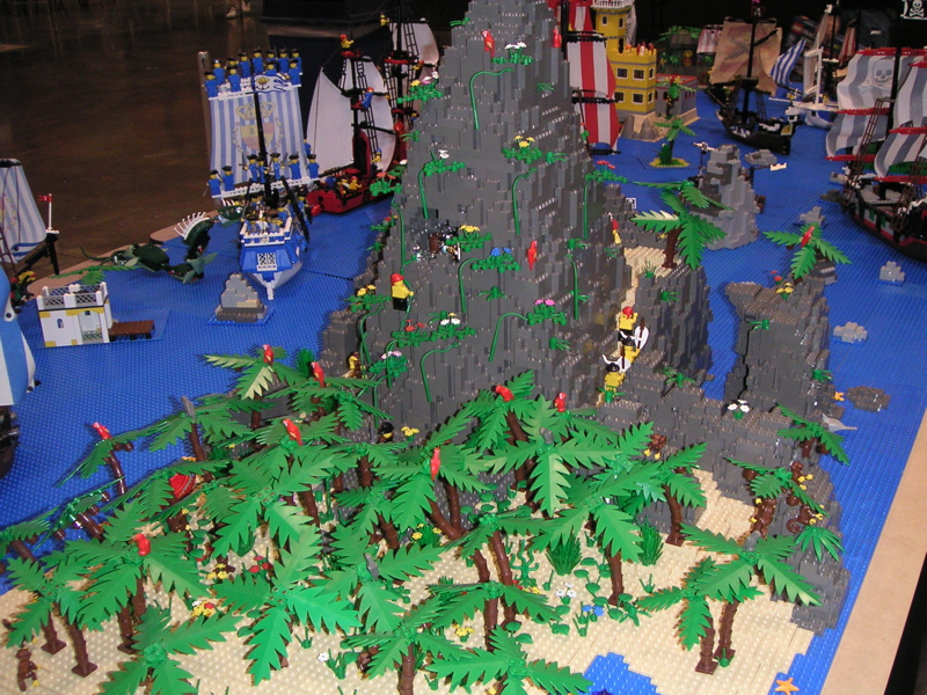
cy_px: 348
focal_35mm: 38
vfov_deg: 37.7
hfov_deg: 49.0
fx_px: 1018
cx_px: 464
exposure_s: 1/45
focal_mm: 6
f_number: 2.8
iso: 160
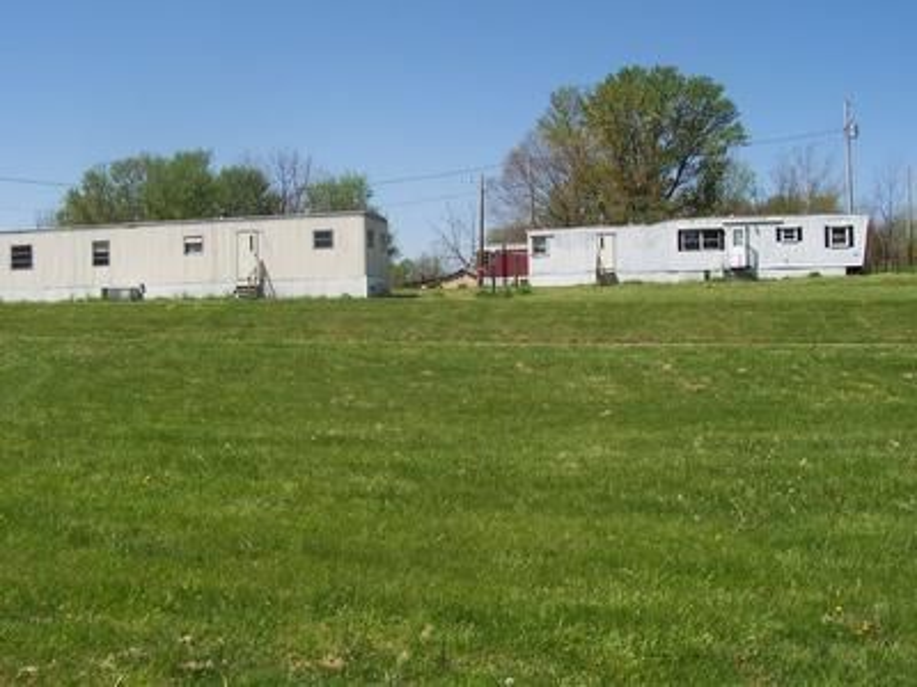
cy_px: 344
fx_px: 980
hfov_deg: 50.1
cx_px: 458
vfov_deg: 38.7
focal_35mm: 37
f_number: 5.6
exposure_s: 1/750
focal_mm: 5.6
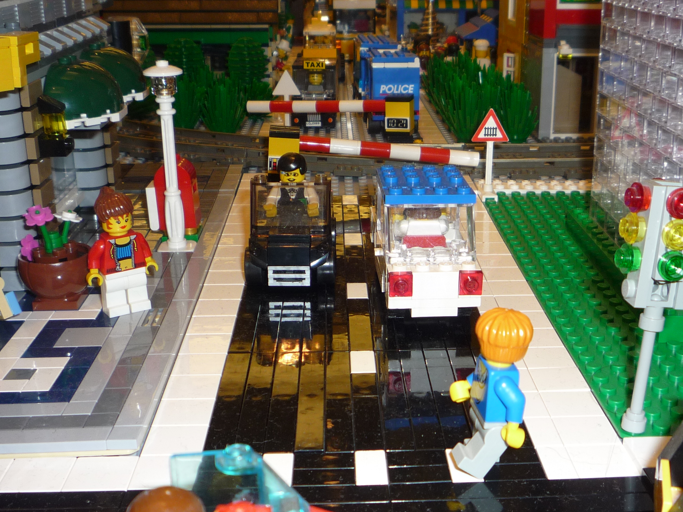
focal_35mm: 46
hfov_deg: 41.1
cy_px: 267
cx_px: 399
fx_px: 908
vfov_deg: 31.5
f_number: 3.3
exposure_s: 1/30
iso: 100
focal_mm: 5.2
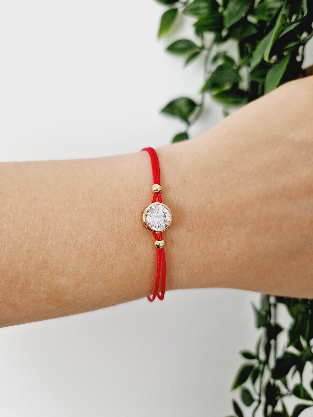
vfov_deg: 73.9
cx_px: 156
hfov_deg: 58.9
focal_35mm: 23
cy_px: 208
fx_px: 277
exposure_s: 1/100
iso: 160
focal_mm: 5.4
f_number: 1.8
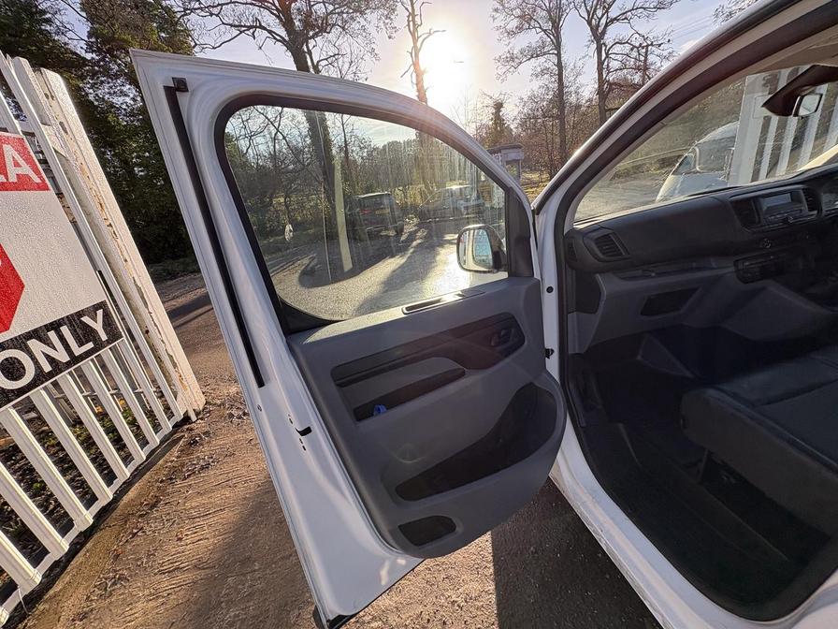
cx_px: 419
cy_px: 314
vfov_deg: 85.7
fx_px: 339
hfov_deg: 102.1
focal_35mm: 14
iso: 40
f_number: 2.2
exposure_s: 1/335
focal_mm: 2.22
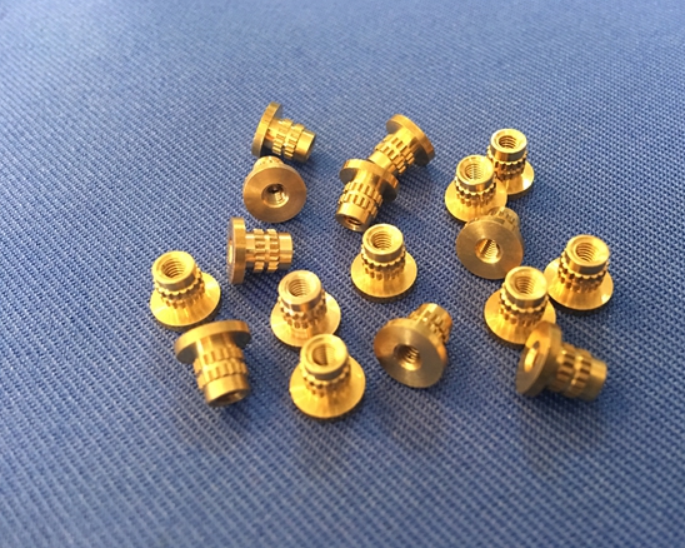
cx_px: 374
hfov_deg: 57.1
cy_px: 268
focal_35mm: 31
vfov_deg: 47.1
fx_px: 628
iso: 100
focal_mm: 4.15
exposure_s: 1/8
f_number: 2.2
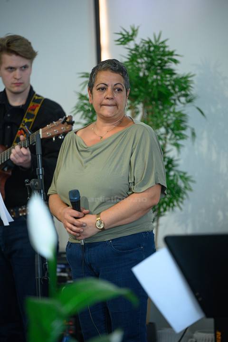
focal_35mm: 200
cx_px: 114
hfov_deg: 6.9
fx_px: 1900
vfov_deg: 10.3
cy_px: 171
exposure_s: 1/400
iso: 1250
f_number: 2.8
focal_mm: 200
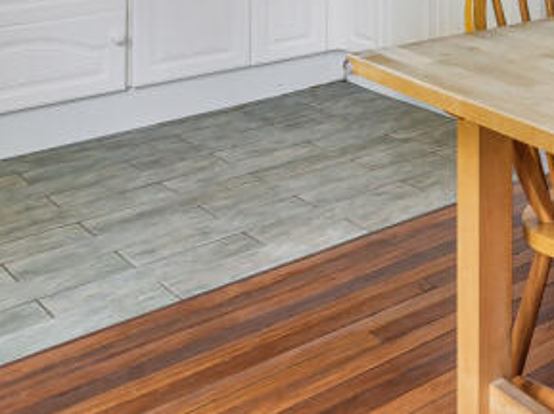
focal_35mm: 58
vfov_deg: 21.6
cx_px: 780
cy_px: -183
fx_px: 927
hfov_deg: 26.4
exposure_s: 1/13
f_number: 9
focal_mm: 17
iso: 320
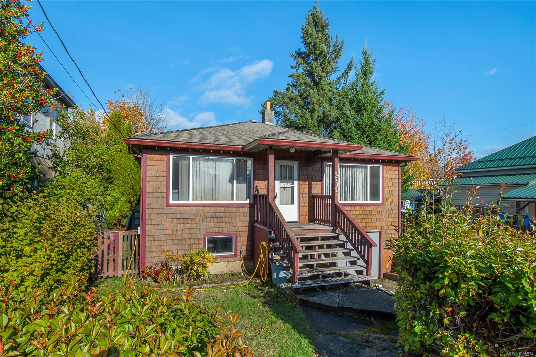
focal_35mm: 18
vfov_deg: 67.4
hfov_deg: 90.0
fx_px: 268
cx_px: 268
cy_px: 178
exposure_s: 1/1250
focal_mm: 12
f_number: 8
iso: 320
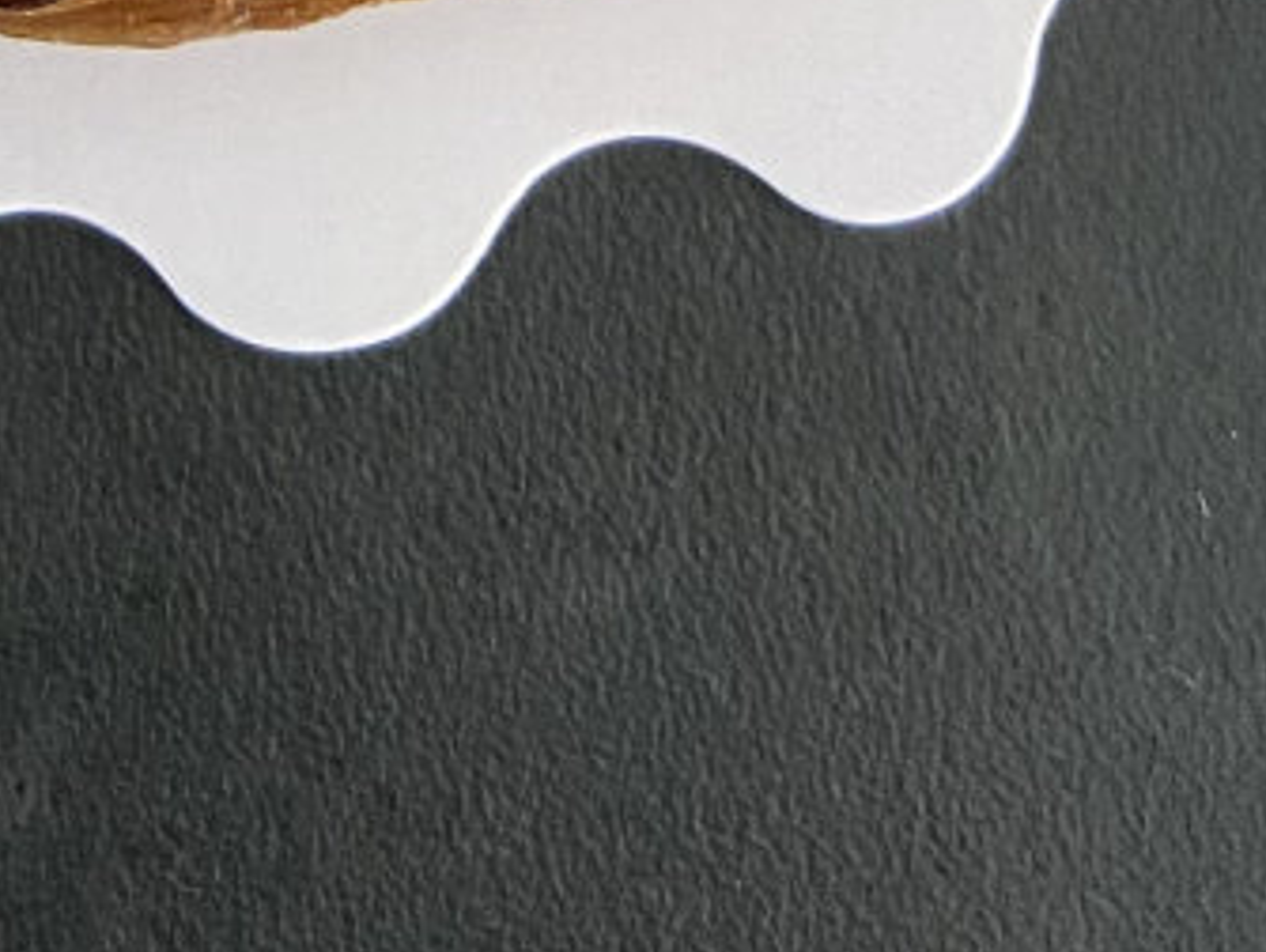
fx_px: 4540
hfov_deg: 15.7
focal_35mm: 124
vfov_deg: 9.3
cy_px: -1961
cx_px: 147
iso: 320
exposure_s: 1/60
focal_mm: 4.25
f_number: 1.8
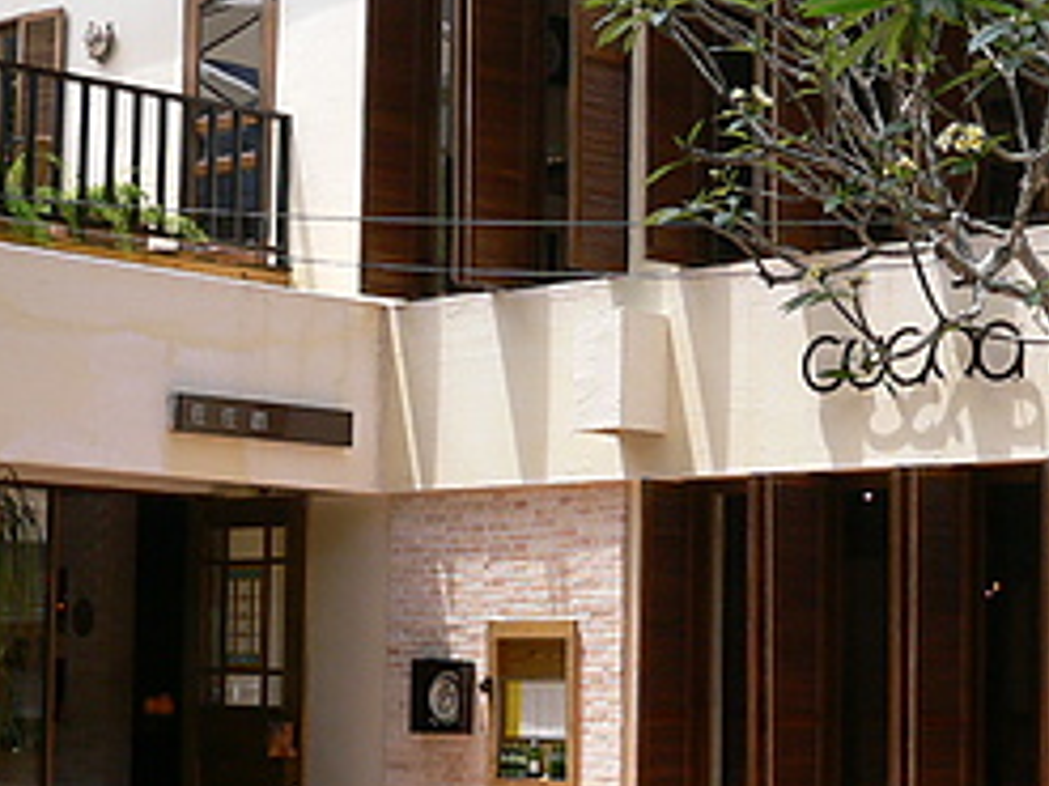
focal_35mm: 85
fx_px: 2575
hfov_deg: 22.9
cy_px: 514
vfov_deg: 17.3
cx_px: 684
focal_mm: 5.8
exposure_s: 1/500
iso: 80
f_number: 2.8
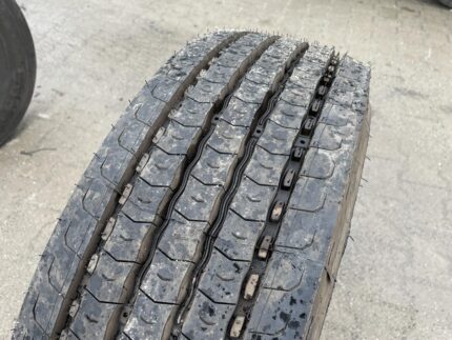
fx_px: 340
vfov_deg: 53.1
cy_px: 170
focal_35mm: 26
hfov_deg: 67.3
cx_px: 226
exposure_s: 1/344
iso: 32
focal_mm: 4.2
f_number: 1.6
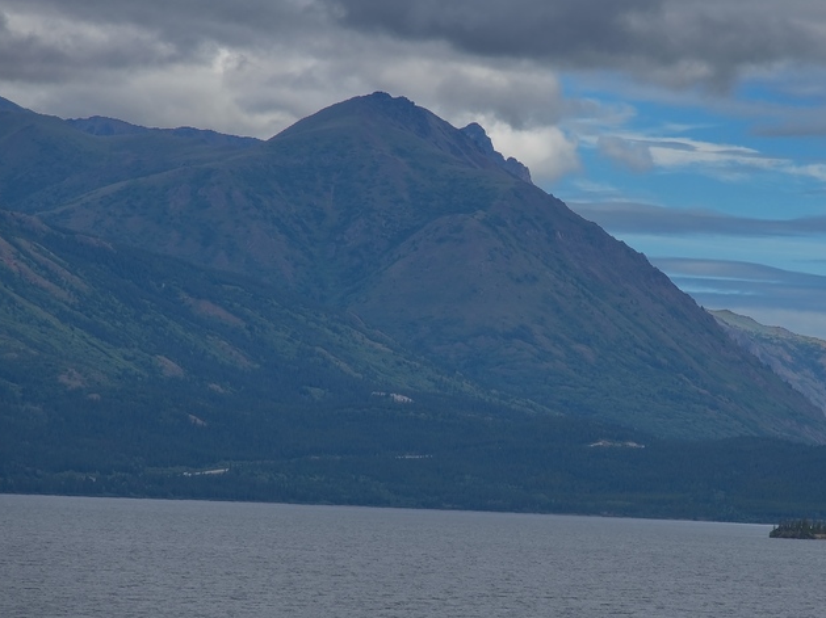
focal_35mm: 235
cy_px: 328
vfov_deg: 6.3
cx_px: 590
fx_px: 5604
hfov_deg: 8.4
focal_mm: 120
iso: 100
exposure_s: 1/250
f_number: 8
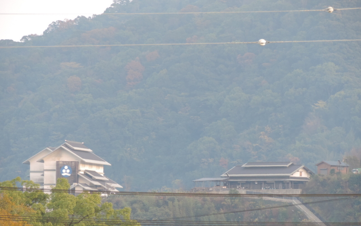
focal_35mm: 500
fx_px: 4919
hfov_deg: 4.2
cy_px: 135
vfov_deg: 2.6
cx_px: 181
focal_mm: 83.8
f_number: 4.9
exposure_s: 1/100
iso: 400
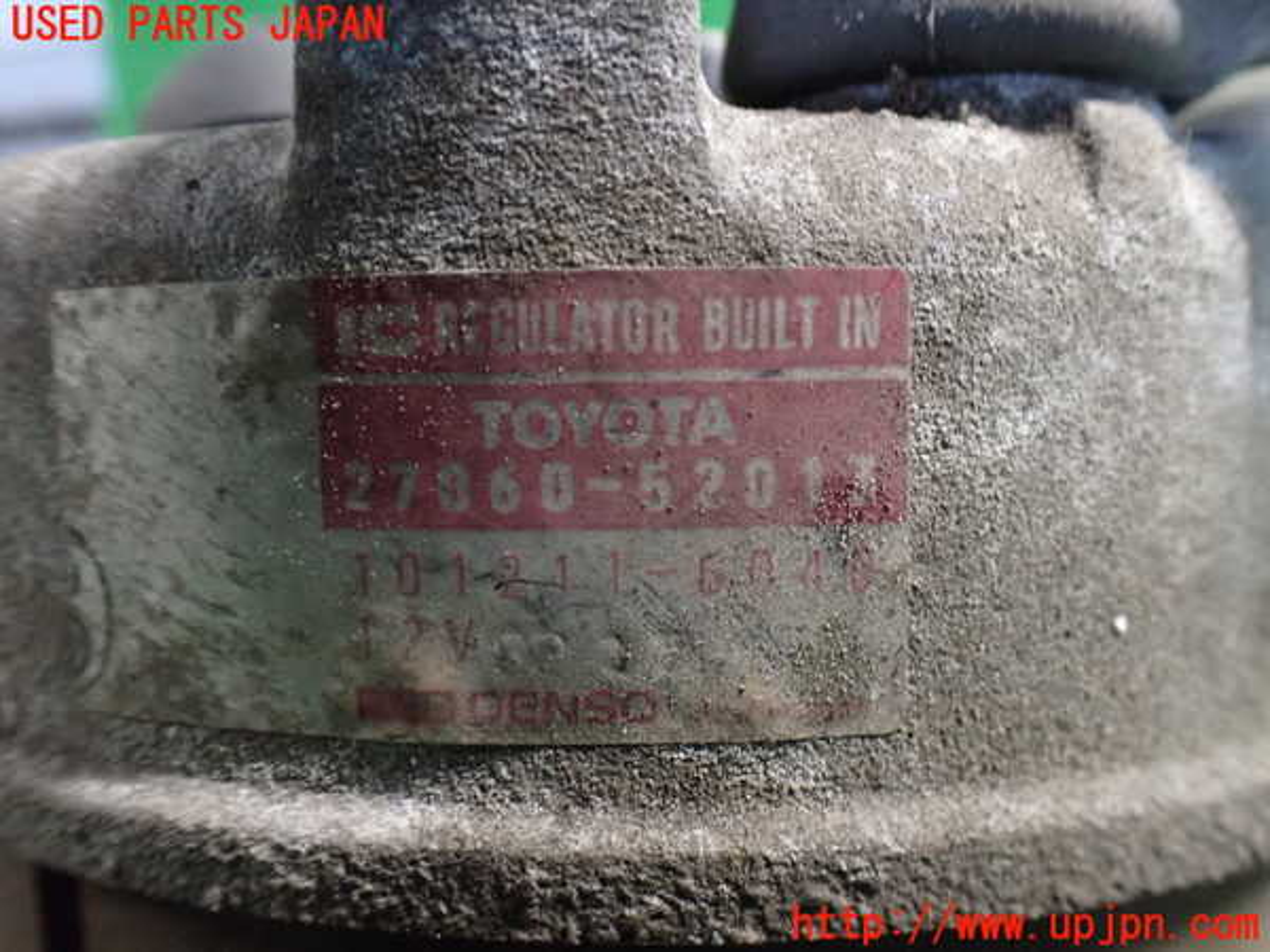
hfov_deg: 60.0
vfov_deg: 46.8
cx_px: 635
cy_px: 476
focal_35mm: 30
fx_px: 1101
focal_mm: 5.4
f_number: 2.3
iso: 1250
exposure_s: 1/30
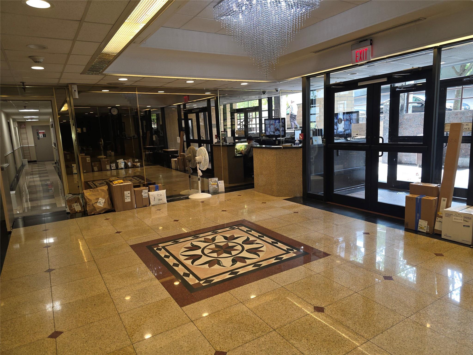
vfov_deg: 58.9
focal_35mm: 23
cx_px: 236
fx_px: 314
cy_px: 178
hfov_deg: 73.9
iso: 100
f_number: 1.7
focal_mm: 6.3
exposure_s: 1/60
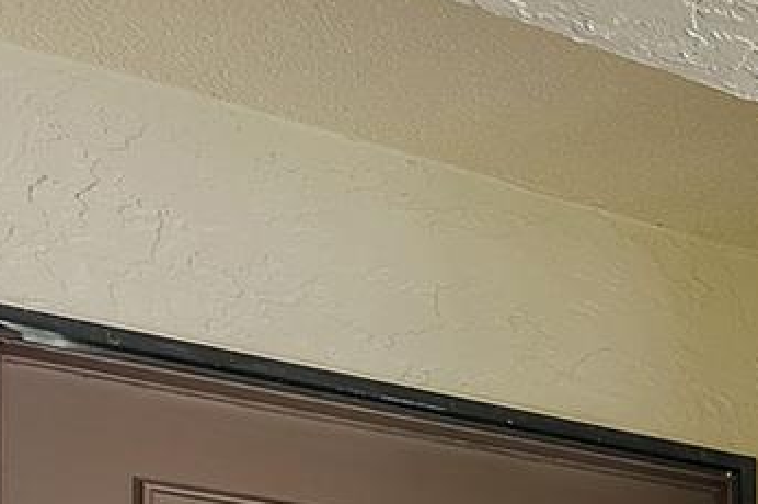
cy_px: 1010
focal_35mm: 74
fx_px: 1557
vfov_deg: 15.0
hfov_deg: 18.9
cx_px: 1457
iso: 80
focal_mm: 16
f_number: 5
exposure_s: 1/15
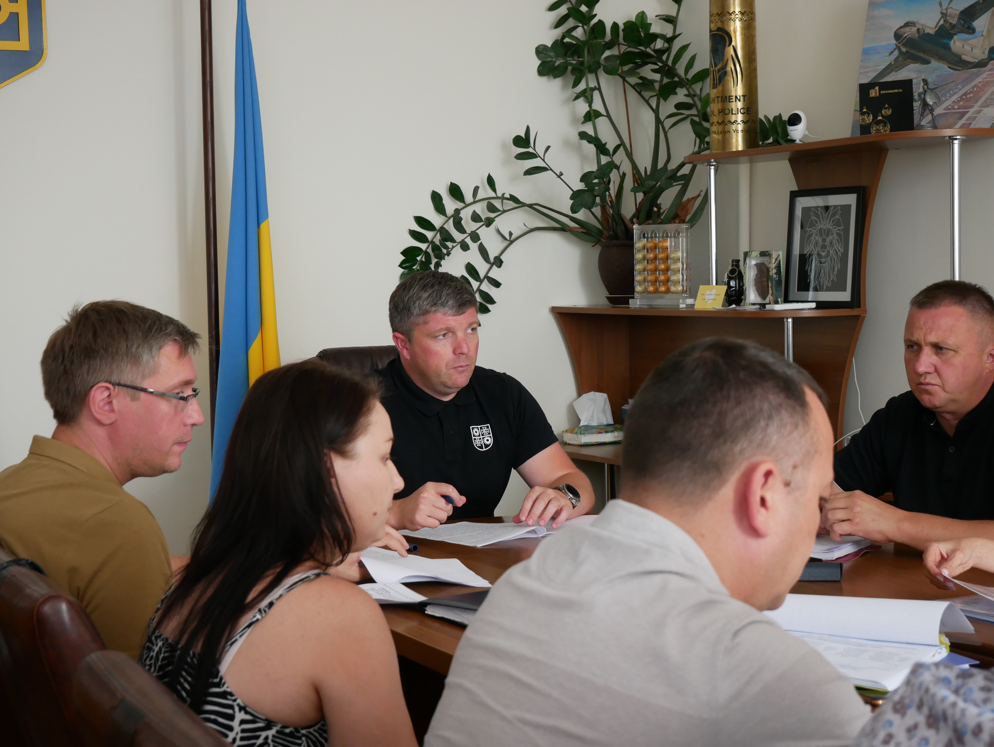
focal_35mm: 60
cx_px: 497
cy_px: 374
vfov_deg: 24.4
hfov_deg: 32.2
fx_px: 1724
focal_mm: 30
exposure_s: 1/60
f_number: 4.9
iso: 1000
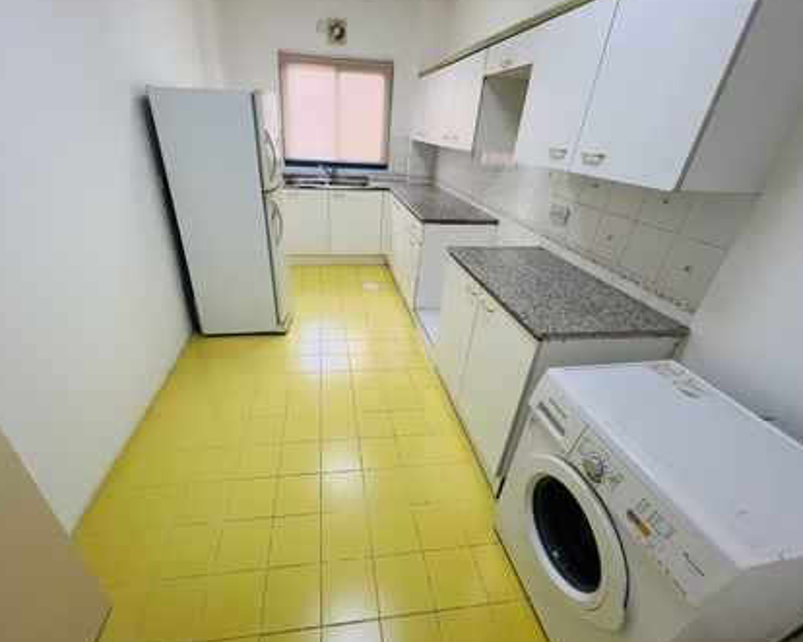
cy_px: 319
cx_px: 371
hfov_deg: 100.5
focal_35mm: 14
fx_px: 333
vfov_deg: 88.0
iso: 250
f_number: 1.8
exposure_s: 1/100
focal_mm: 1.57
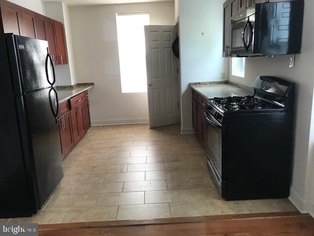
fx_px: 254
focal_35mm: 28
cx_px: 157
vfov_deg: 49.7
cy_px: 118
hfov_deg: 63.4
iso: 40
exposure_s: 1/30
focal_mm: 3.99
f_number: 1.8
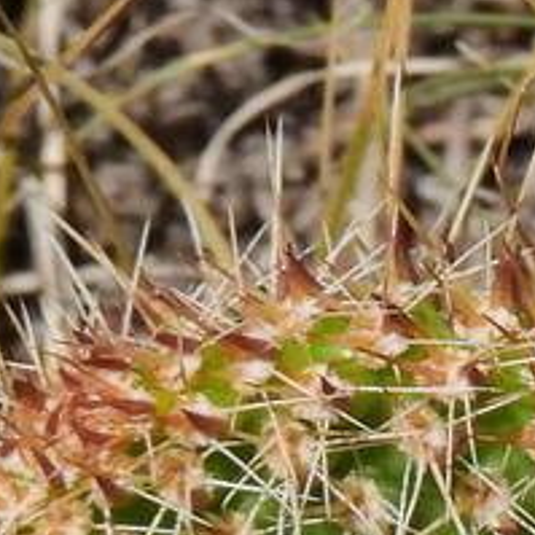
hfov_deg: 0.8
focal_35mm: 2277
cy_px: -16
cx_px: 1038
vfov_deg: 0.8
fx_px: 39815
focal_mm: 71.4
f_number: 5
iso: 100
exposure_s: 1/1250
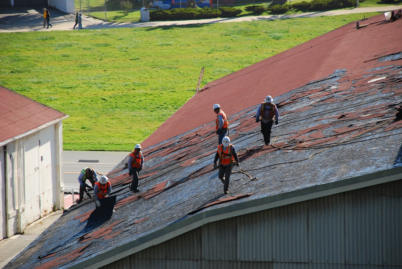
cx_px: 201
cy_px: 134
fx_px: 2264
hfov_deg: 10.1
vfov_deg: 6.8
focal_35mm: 202
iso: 320
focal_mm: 135
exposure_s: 1/500
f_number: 5.6
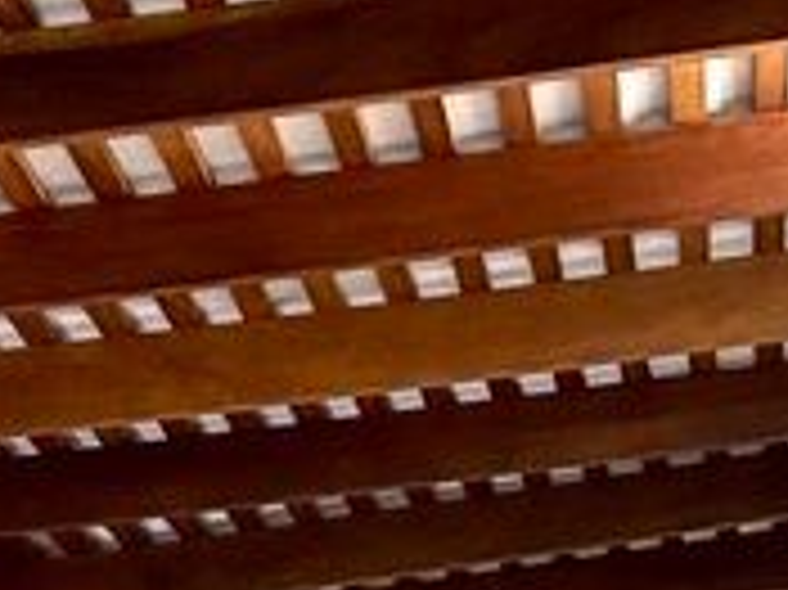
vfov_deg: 7.7
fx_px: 4049
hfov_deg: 11.1
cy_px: 1504
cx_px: 140
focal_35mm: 178
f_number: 1.6
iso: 500
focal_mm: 5.96
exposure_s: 1/40
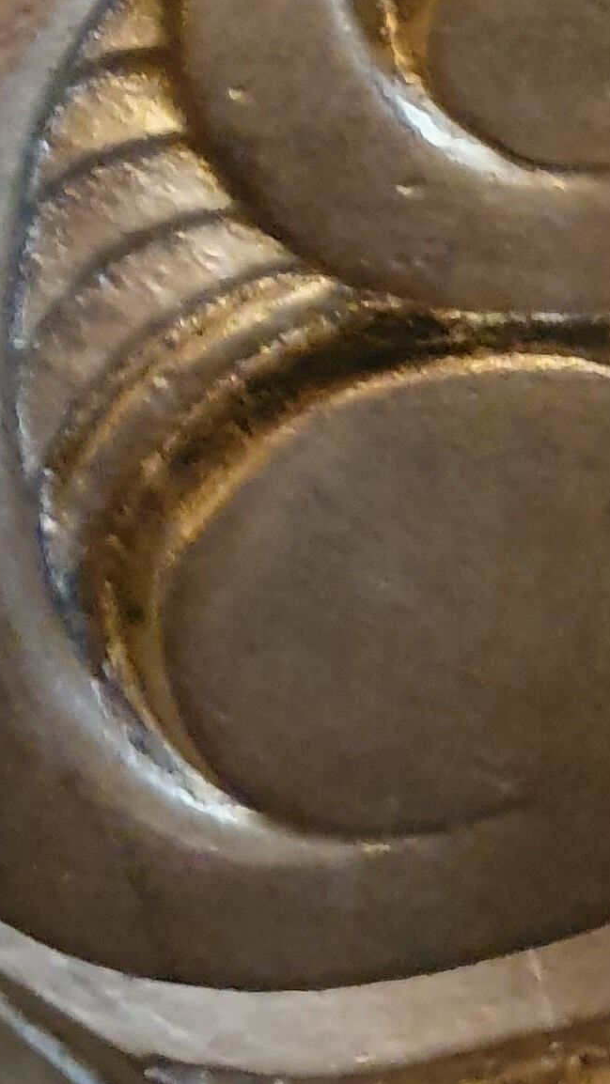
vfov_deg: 19.5
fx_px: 2847
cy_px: -409
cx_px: -774
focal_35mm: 99
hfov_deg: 10.7
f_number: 1.5
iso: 500
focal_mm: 4.32
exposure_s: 1/20
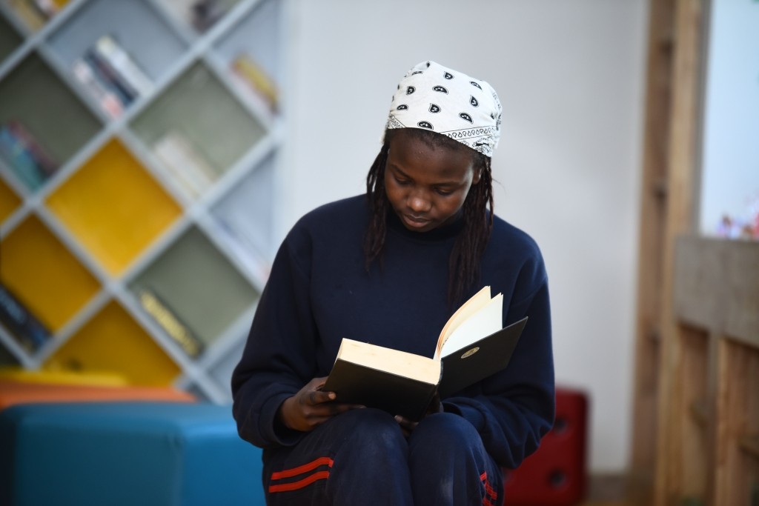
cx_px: 380
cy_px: 253
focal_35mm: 200
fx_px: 4217
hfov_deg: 10.3
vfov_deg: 6.9
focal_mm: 200
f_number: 2.8
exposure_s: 1/200
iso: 800
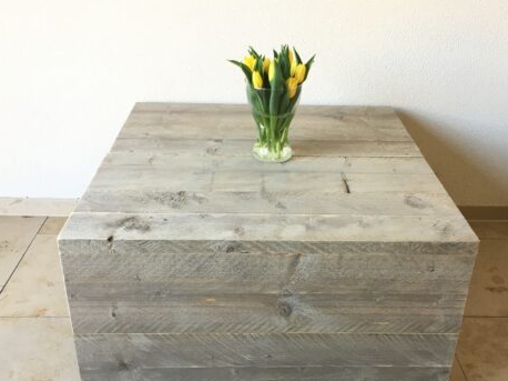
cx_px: 282
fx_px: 557
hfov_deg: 48.9
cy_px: 183
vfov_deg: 37.7
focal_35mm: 38
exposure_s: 1/33
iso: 40
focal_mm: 4.15
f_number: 2.2
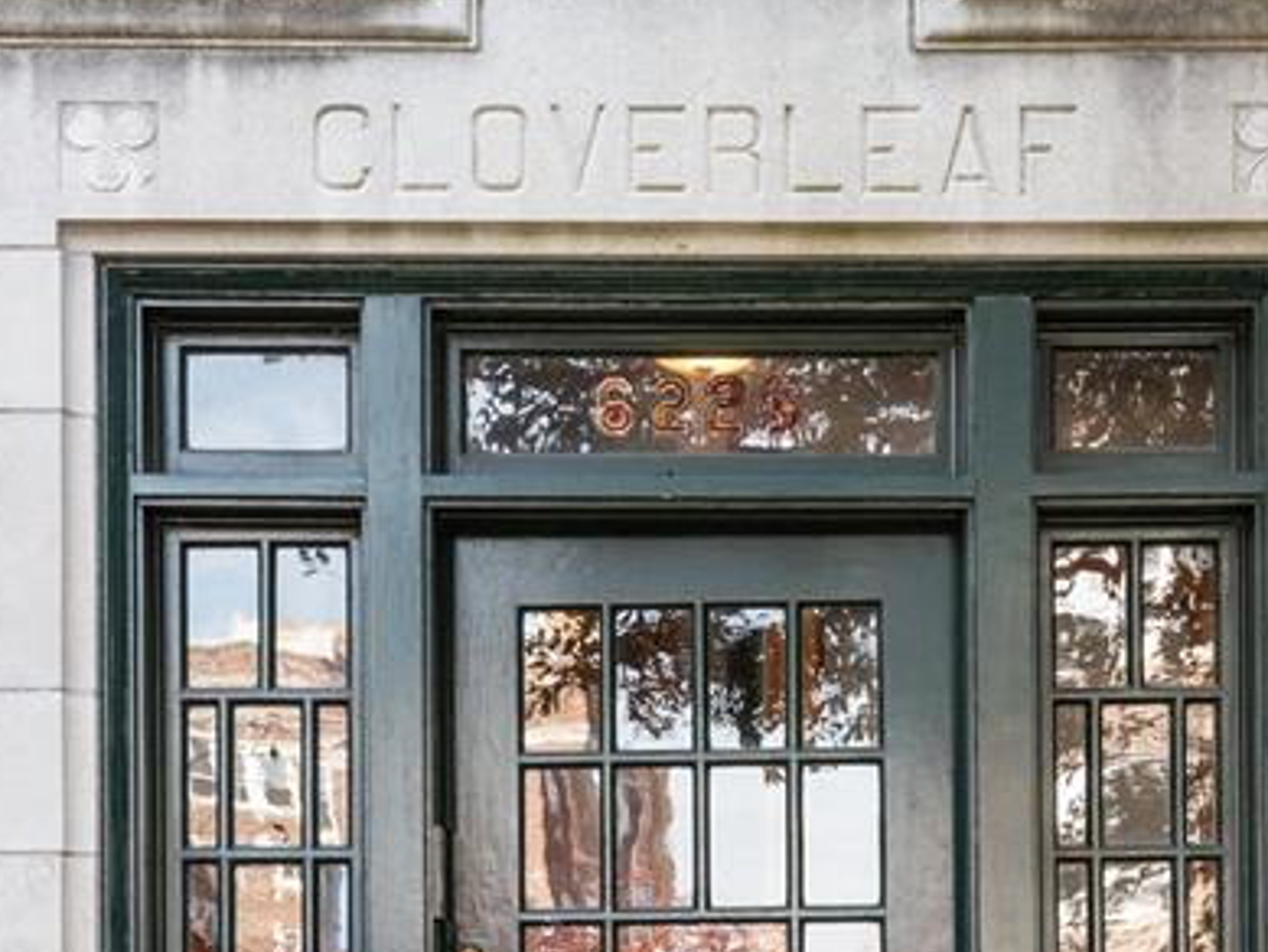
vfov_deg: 15.8
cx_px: 759
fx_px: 3334
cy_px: 1043
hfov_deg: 21.5
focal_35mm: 91
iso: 400
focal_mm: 18
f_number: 9
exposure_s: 1/40
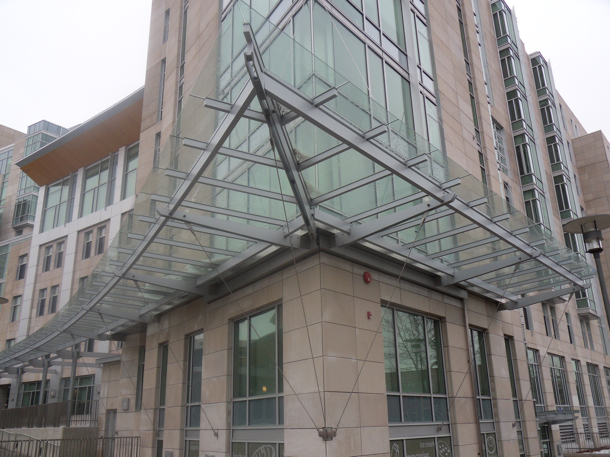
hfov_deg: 56.8
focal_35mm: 32
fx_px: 564
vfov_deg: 44.2
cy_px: 228
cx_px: 305
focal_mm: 5.6
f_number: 3.7
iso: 80
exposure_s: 1/90
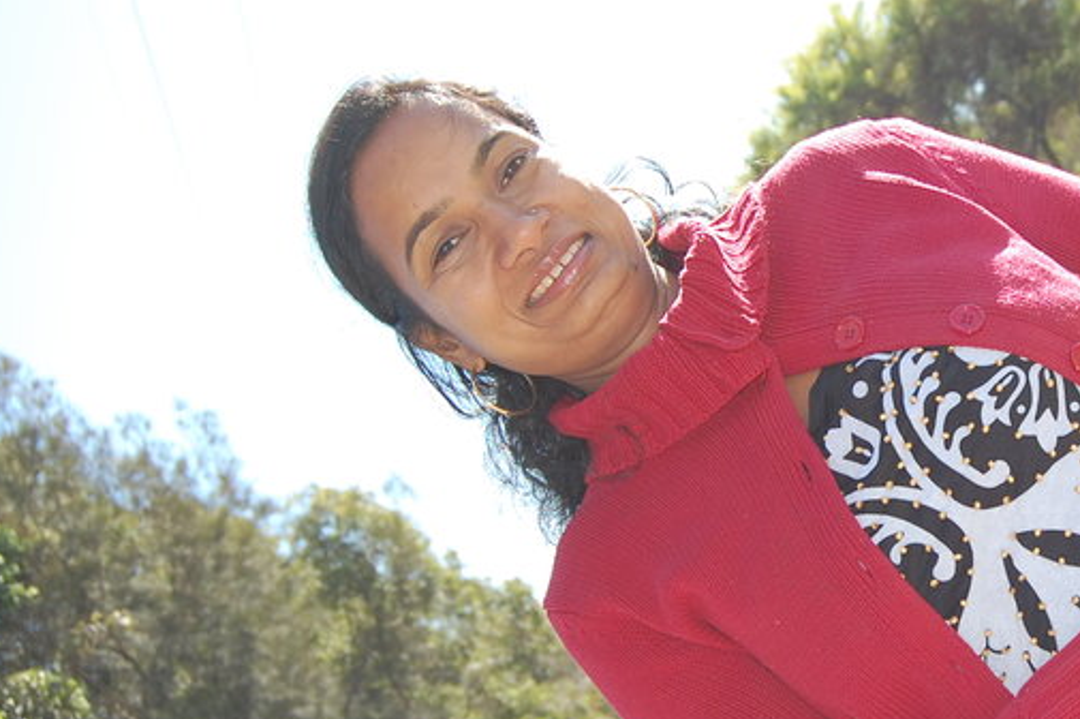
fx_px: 2188
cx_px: 960
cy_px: 435
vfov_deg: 18.6
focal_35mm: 73
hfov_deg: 26.8
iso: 200
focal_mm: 24
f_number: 5.6
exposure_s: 1/200
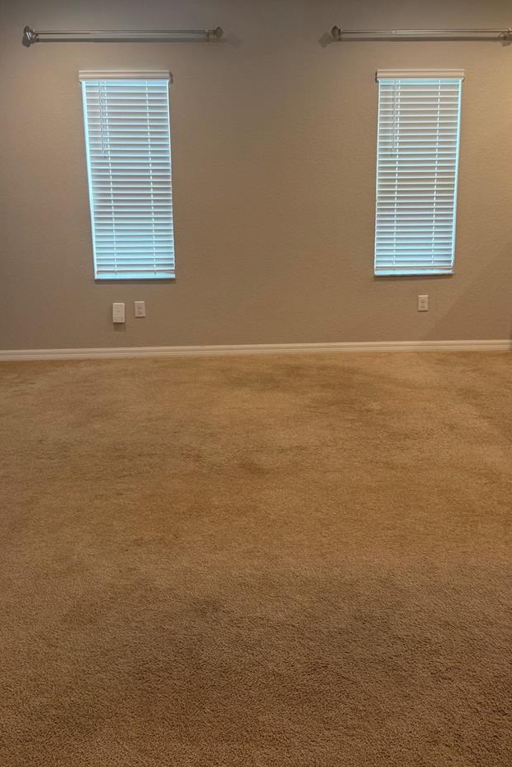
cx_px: 266
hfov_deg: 41.1
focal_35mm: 32
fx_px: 683
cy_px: 310
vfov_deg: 58.3
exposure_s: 1/60
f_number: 1.78
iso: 125
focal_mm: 6.76
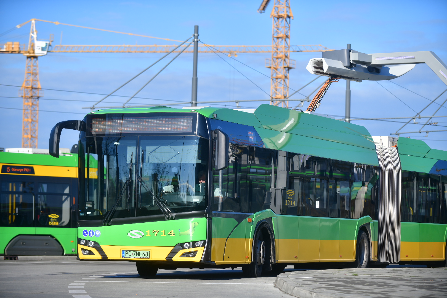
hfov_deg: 16.4
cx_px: 224
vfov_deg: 11.0
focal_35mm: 125
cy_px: 149
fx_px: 1552
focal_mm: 125
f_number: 3.5
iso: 100
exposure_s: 1/2000
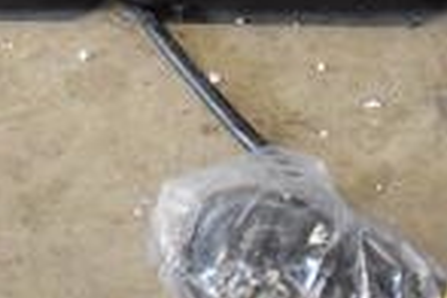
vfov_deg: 11.1
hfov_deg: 18.2
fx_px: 1391
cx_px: 113
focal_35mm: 112
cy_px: -295
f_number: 3.5
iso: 4000
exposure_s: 1/125
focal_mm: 18
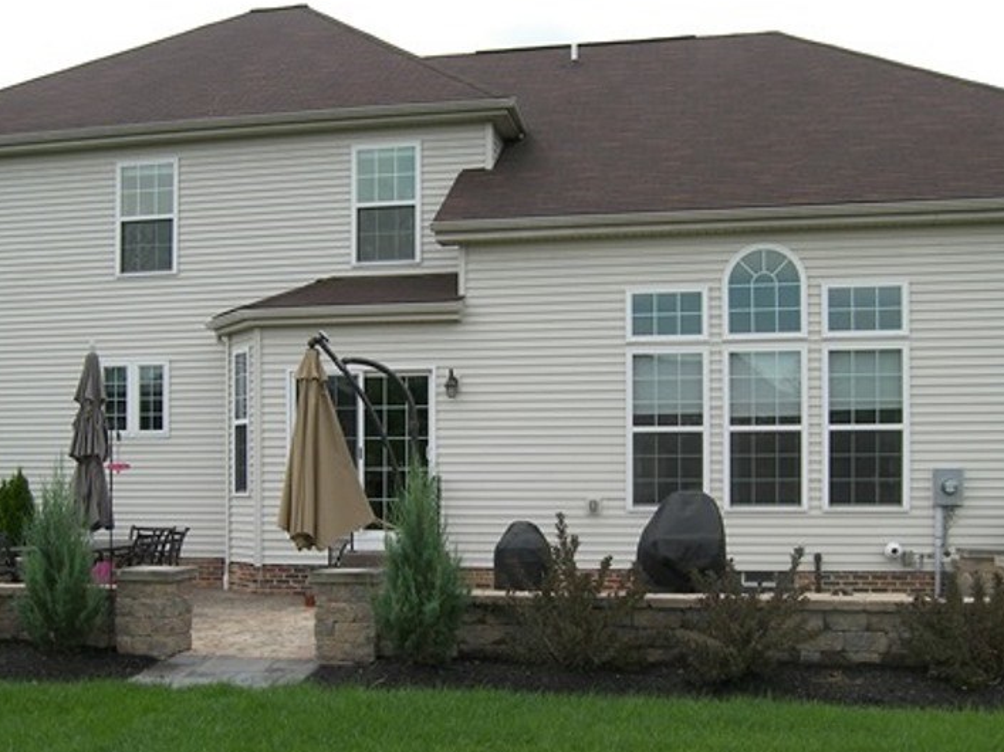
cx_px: 444
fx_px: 1218
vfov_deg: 34.1
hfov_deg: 44.7
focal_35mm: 42
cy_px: 478
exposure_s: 1/640
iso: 50
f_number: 3.2
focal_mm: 6
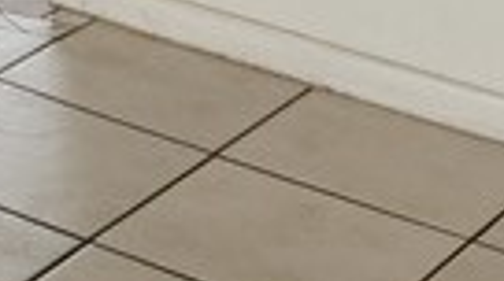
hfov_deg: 10.4
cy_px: -255
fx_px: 2522
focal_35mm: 189
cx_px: -560
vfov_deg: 6.2
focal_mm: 5.4
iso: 50
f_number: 1.8
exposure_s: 1/180
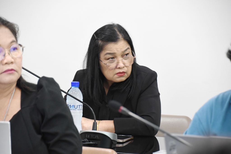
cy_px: 77
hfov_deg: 8.6
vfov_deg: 5.7
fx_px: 1540
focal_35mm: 240
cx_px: 116
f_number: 6
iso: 1600
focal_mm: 160
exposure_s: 1/30
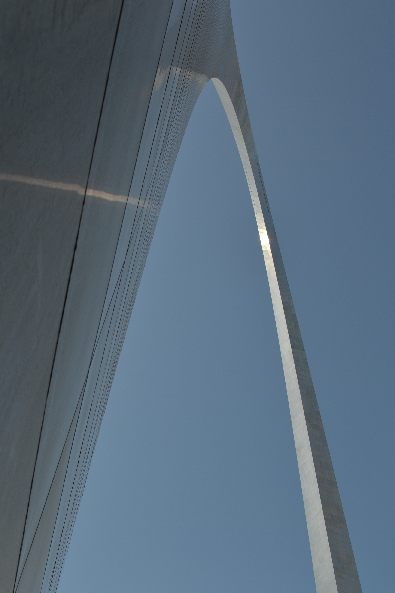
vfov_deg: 53.1
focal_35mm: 36
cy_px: 296
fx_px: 592
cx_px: 198
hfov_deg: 36.9
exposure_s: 1/250
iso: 100
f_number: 8
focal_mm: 24
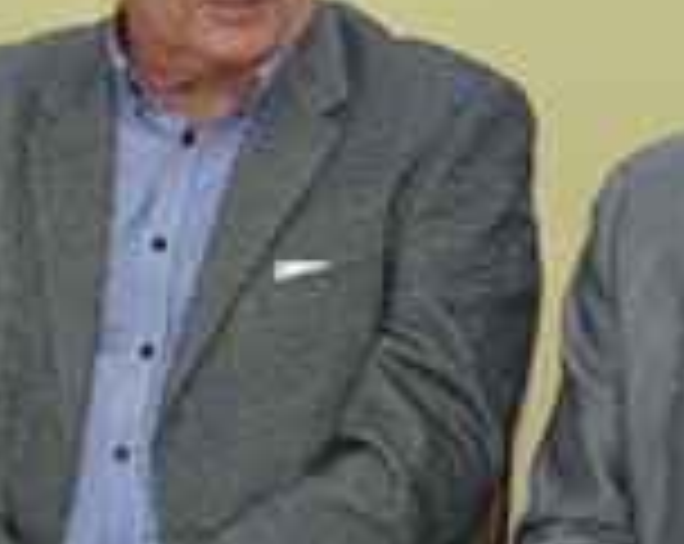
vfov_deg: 7.1
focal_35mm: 217
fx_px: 4384
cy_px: 151
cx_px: 549
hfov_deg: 8.9
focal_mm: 36
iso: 2200
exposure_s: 1/60
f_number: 5
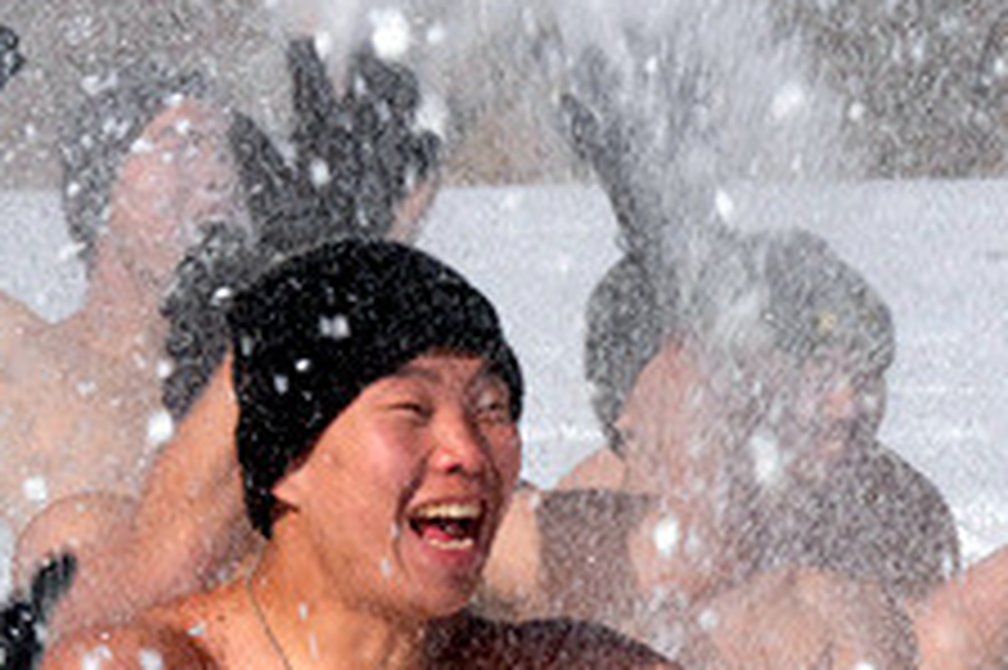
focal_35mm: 563
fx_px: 15752
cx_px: 562
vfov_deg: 2.4
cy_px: 733
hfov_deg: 3.7
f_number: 20
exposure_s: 1/400
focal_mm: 140
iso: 800
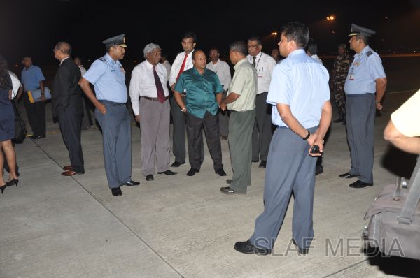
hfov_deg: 53.2
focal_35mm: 36
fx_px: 419
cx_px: 210
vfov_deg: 36.8
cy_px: 139
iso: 200
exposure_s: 1/30
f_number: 3.8
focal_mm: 24
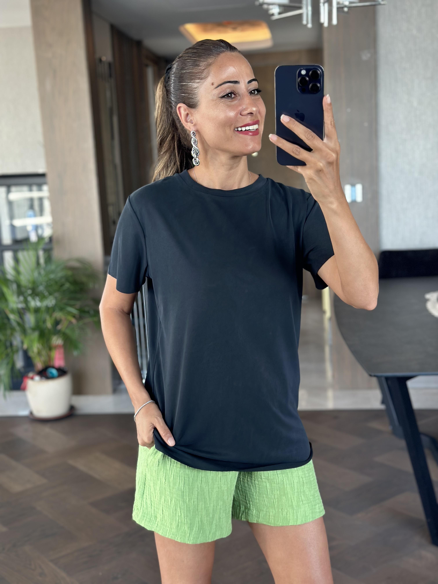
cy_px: 292
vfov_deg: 39.7
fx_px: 810
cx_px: 219
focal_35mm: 48
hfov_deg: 30.3
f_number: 1.78
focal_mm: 6.86
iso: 125
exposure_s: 1/60
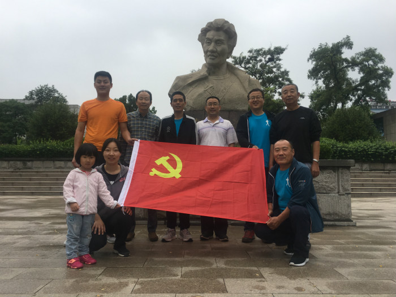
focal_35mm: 29
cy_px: 148
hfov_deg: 61.7
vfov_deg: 48.2
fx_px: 332
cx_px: 198
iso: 25
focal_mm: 4.15
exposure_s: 1/565
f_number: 2.2
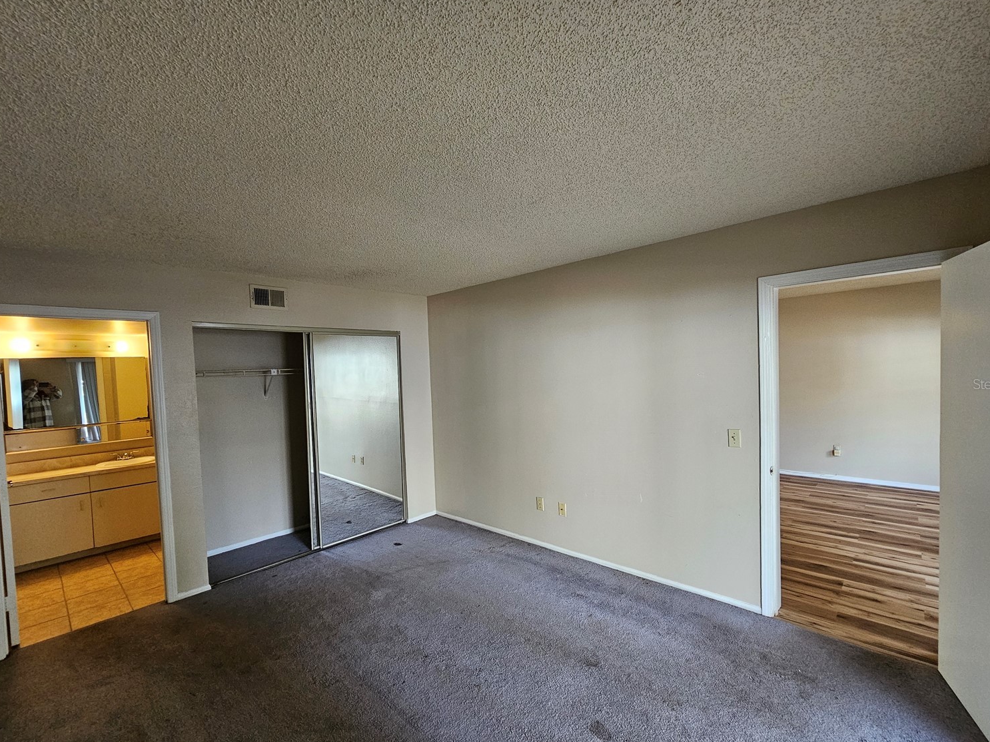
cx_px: 503
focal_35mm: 14
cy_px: 384
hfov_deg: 102.1
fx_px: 400
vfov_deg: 85.6
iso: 320
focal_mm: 2.2
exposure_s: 1/60
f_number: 2.2
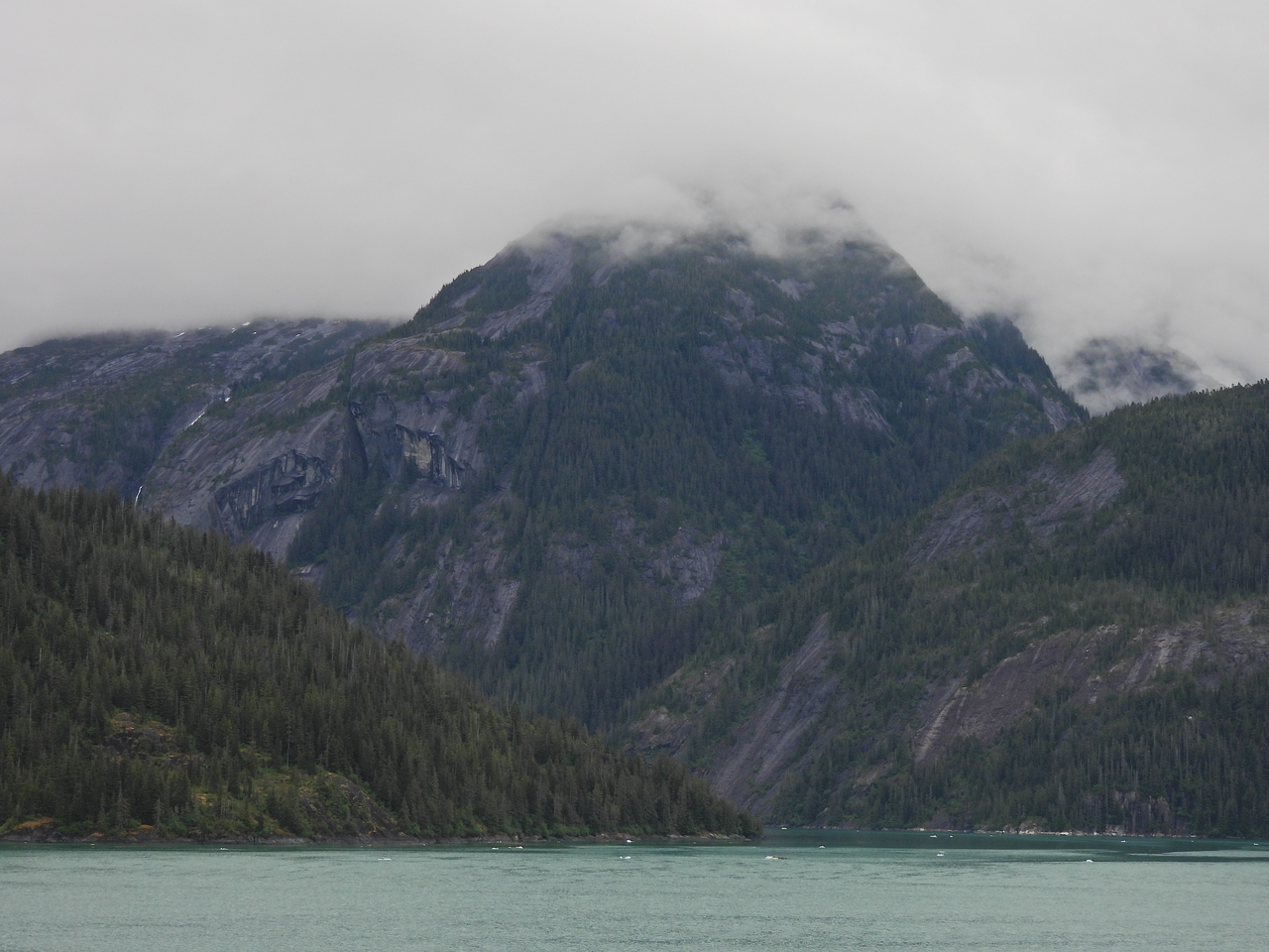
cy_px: 476
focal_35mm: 80
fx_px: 2933
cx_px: 634
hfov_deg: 24.4
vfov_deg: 18.4
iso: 100
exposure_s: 1/500
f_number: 3.5
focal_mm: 14.3
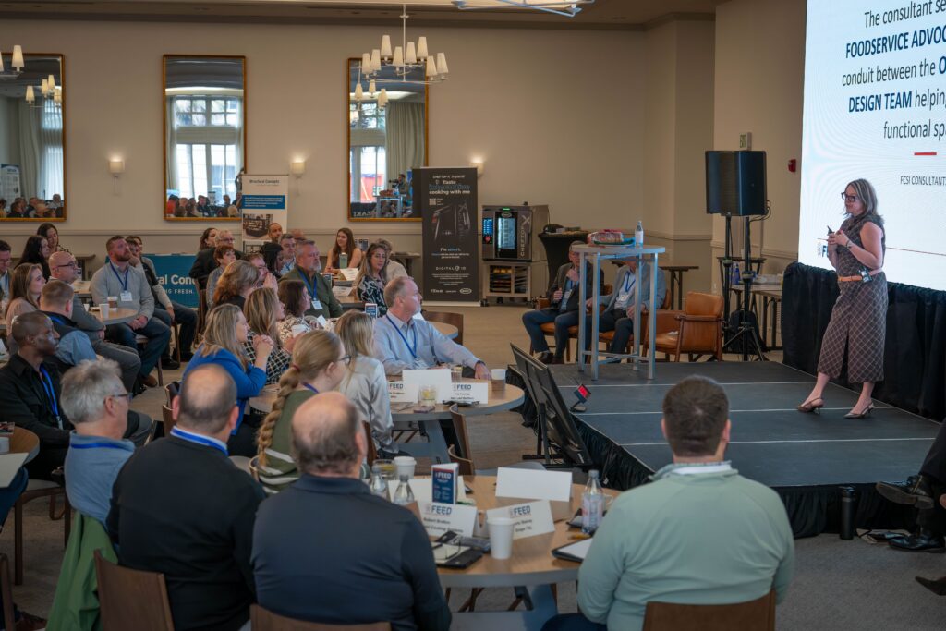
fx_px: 1367
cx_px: 473
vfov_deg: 26.0
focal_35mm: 52
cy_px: 316
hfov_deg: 38.2
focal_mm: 35
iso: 800
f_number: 2.8
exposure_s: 1/125
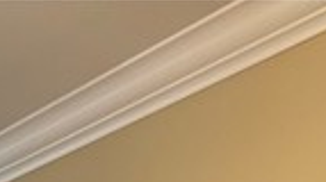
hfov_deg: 15.6
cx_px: -267
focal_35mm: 117
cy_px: 544
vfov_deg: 8.6
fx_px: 1010
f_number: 1.78
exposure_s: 1/60
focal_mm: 6.76
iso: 400
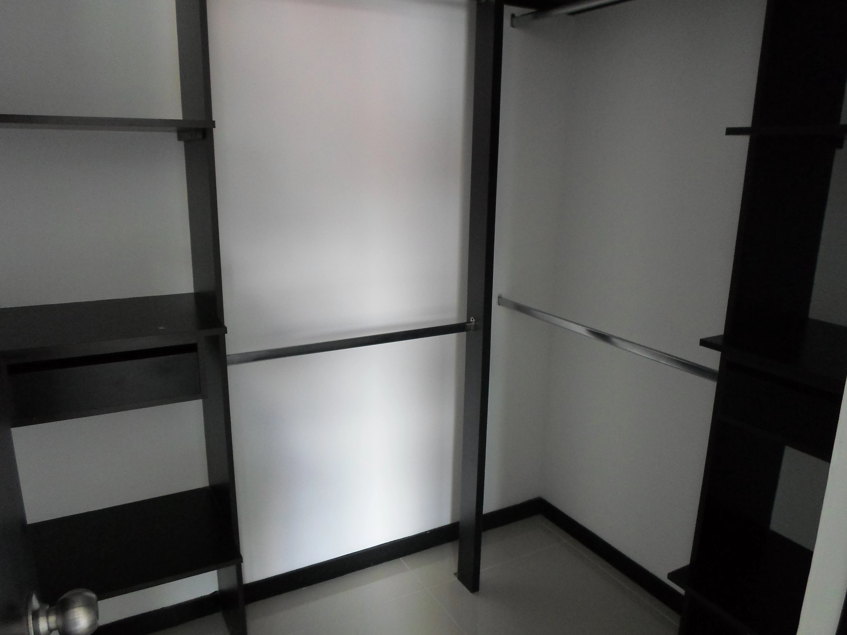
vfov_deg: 54.9
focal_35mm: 25
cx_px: 424
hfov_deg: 69.4
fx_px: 612
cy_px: 318
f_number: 2.5
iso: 240
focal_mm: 4.5
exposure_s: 1/30
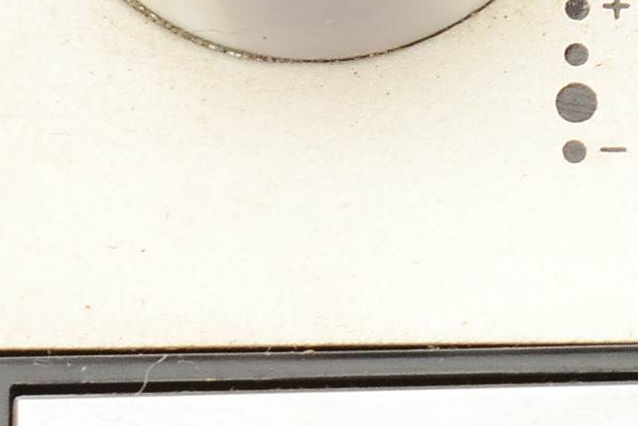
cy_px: 204
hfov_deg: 4.7
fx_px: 7746
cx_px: 1237
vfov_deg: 3.1
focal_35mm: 437
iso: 320
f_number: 11
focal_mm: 52
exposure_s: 1/60
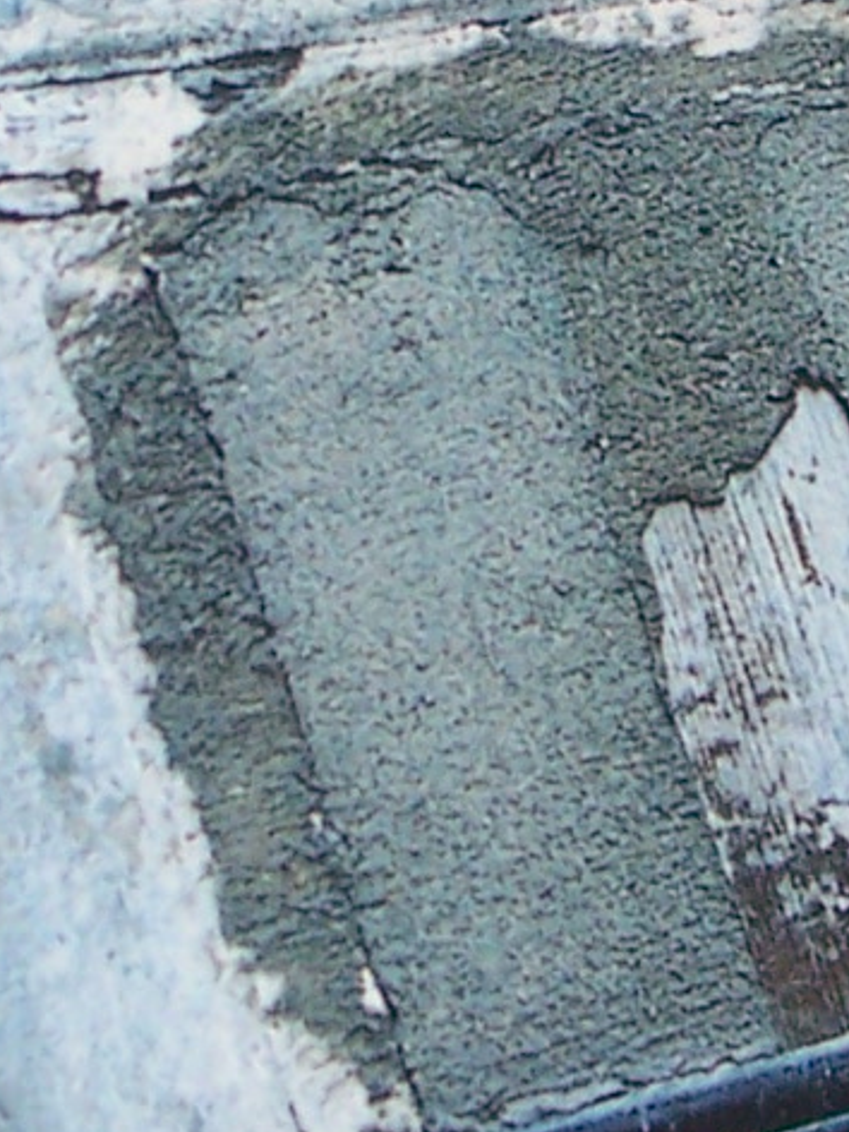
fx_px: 6704
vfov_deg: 9.5
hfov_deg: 7.2
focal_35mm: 205
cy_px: -410
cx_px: 583
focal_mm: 7
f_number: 2.8
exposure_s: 1/60
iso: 80
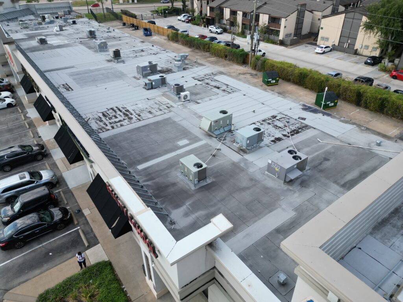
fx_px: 279
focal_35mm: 24
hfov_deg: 71.6
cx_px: 202
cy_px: 151
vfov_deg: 56.8
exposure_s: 1/1250
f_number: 1.7
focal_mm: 6.72
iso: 110
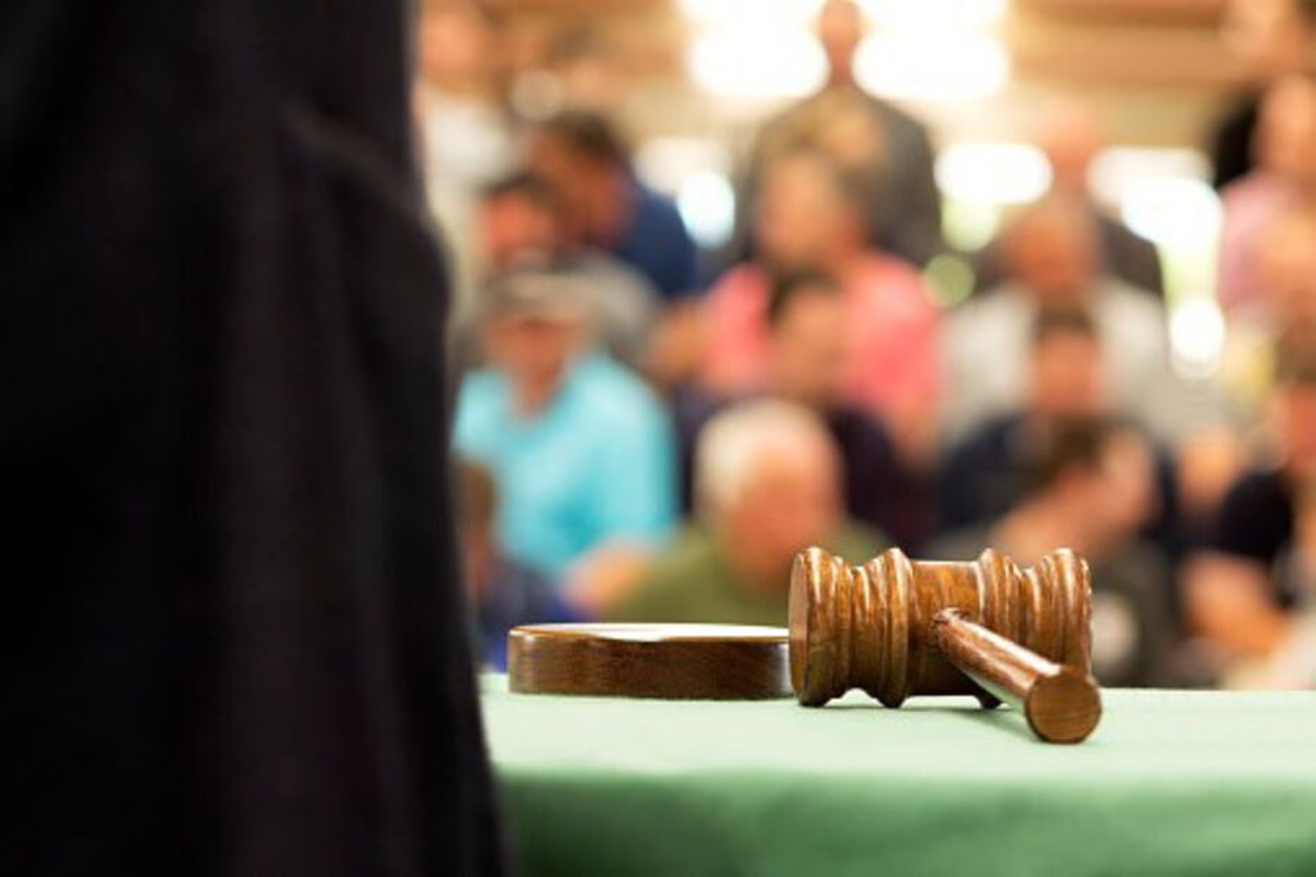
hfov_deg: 13.7
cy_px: 438
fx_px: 5482
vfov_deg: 9.1
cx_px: 658
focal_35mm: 150
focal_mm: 100
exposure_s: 1/160
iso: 800
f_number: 5
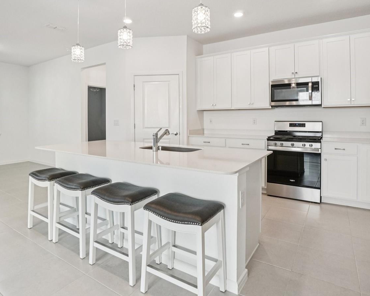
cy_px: 125
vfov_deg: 67.7
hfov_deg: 80.4
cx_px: 187
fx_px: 219
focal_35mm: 20
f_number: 8
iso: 250
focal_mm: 10
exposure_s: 1/30
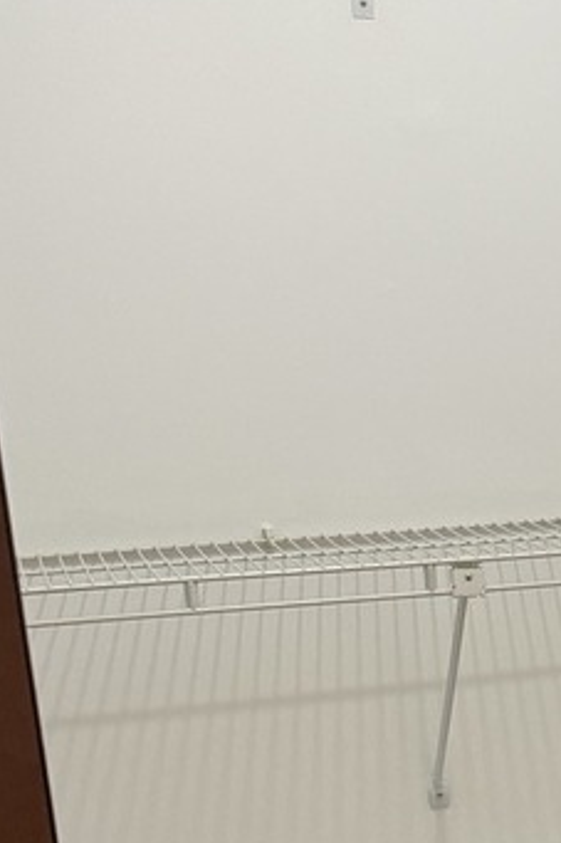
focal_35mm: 79
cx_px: 796
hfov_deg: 16.1
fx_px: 1848
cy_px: 803
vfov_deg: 24.7
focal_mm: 6.76
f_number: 1.78
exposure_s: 1/60
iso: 320
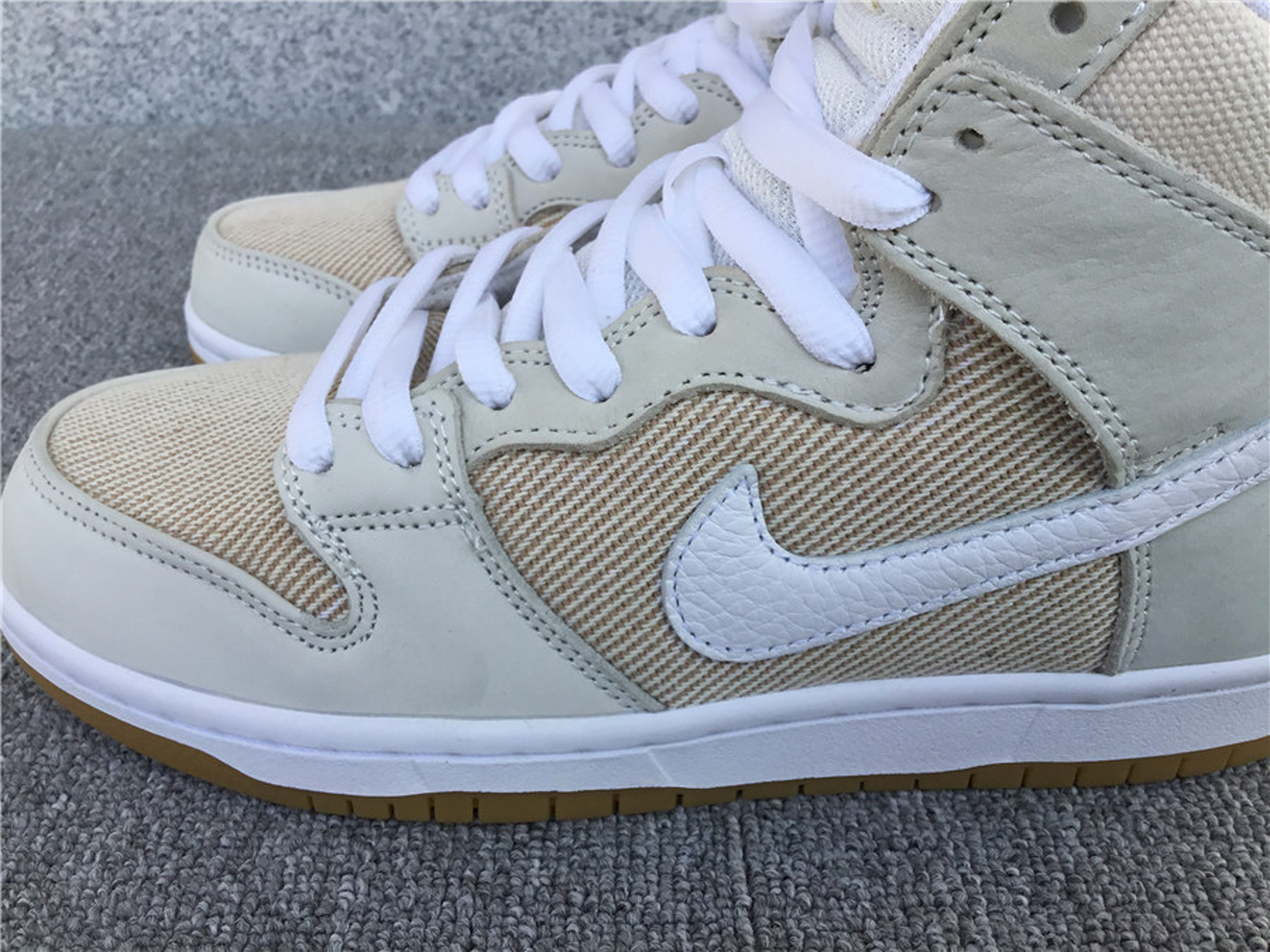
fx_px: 1137
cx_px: 635
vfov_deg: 45.4
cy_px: 476
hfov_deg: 58.4
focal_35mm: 31
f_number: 2.4
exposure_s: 1/641
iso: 25
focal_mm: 3.3
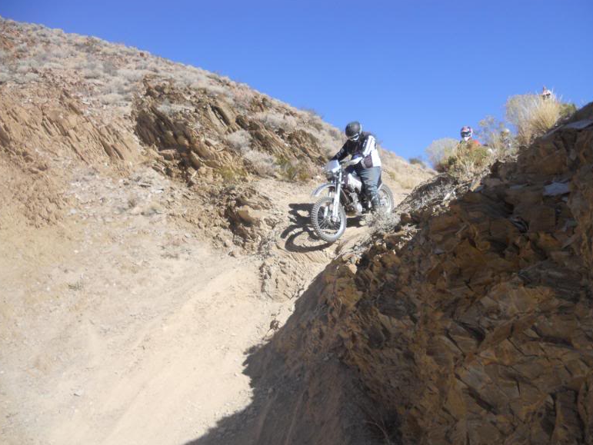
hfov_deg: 63.4
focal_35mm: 28
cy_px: 227
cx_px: 297
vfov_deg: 49.8
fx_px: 480
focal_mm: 4.9
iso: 80
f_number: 3.2
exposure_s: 1/800
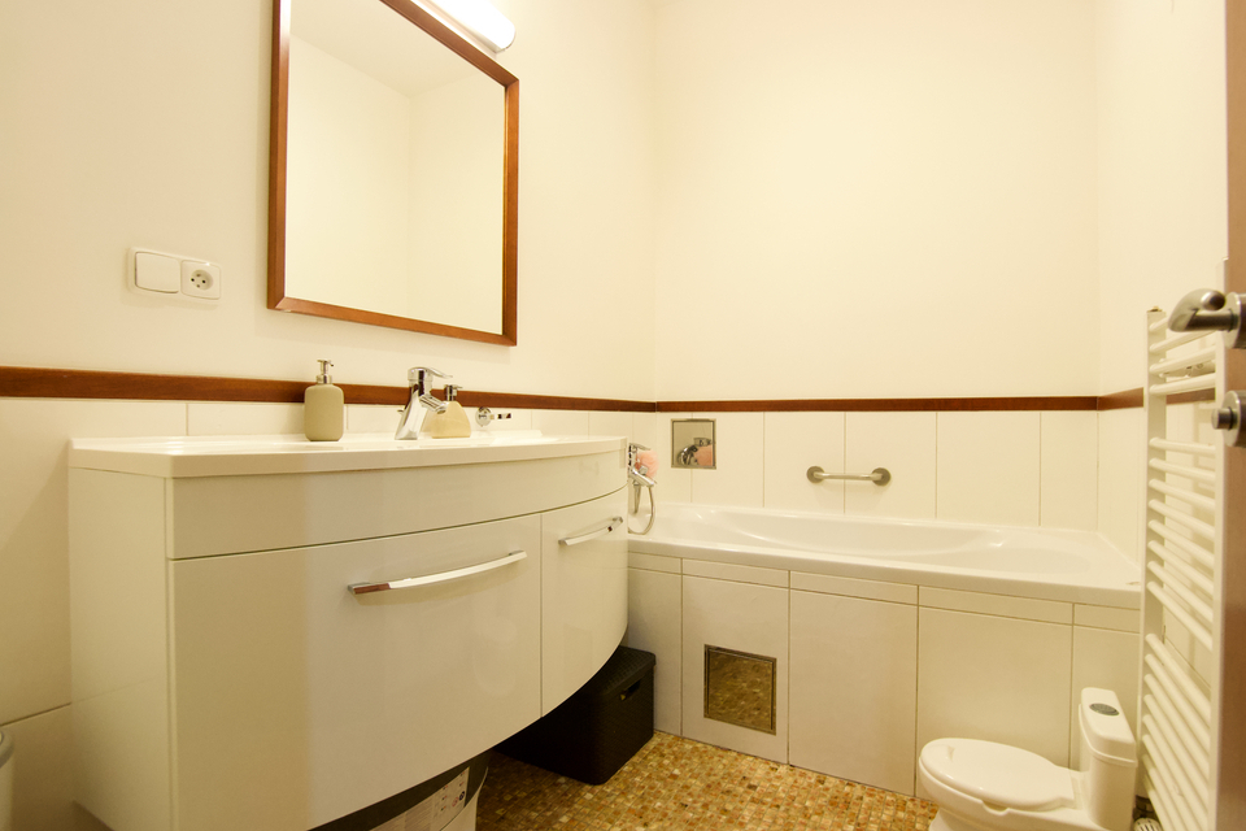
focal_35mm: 16
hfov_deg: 96.6
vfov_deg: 73.7
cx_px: 659
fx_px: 554
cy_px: 414
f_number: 6.3
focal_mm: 10
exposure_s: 1/15
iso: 1600
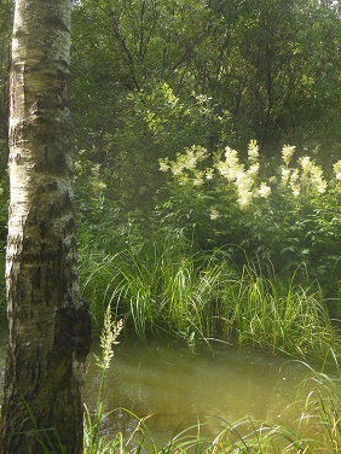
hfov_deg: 25.5
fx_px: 749
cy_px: 180
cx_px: 222
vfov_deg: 33.7
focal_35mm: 57
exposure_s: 1/250
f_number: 4.1
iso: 125
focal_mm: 6.9
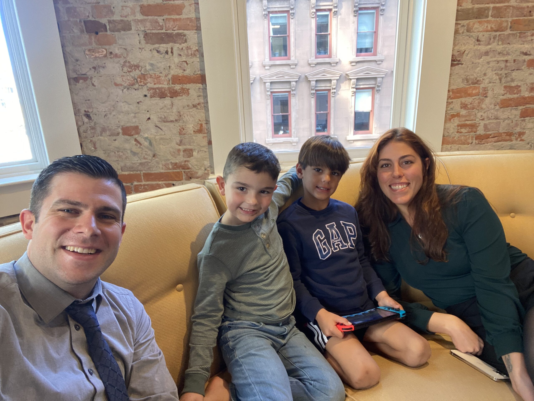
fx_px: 355
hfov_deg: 73.9
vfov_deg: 58.9
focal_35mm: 23
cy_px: 200
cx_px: 267
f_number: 2.2
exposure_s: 1/60
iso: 200
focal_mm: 2.71
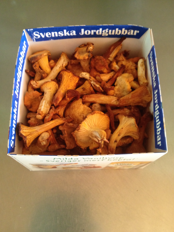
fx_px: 235
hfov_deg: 40.7
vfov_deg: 52.6
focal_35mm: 35
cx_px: 87
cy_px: 116
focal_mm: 4.28
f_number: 2.4
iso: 200
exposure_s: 1/20
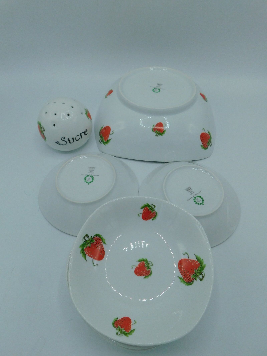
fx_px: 237
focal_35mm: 23
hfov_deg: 58.9
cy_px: 178
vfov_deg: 73.9
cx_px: 134
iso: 125
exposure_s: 1/800
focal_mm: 4
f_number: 3
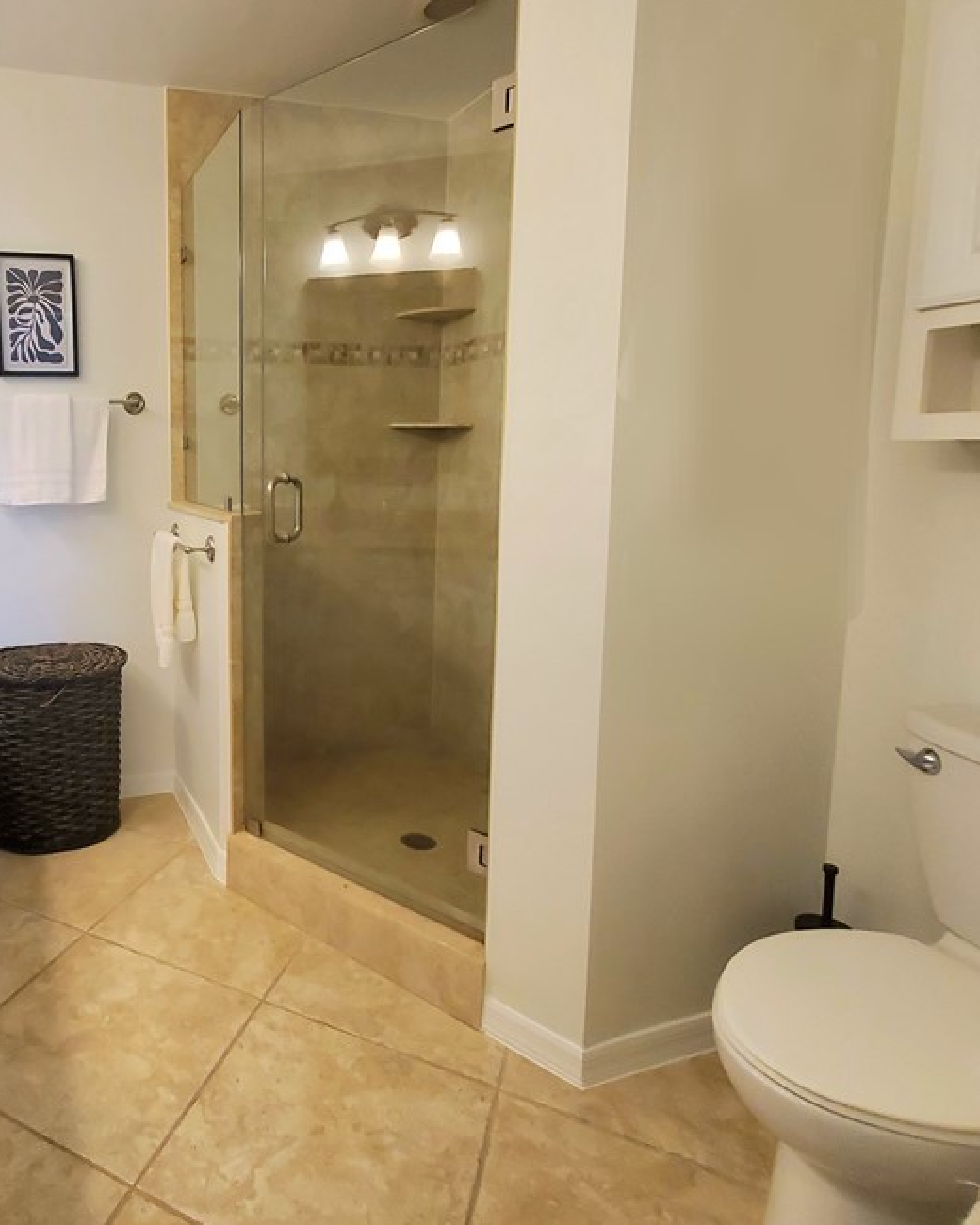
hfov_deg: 63.6
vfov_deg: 80.0
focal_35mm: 20
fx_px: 725
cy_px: 533
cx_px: 232
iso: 160
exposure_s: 1/60.2
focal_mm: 1.8
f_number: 2.2
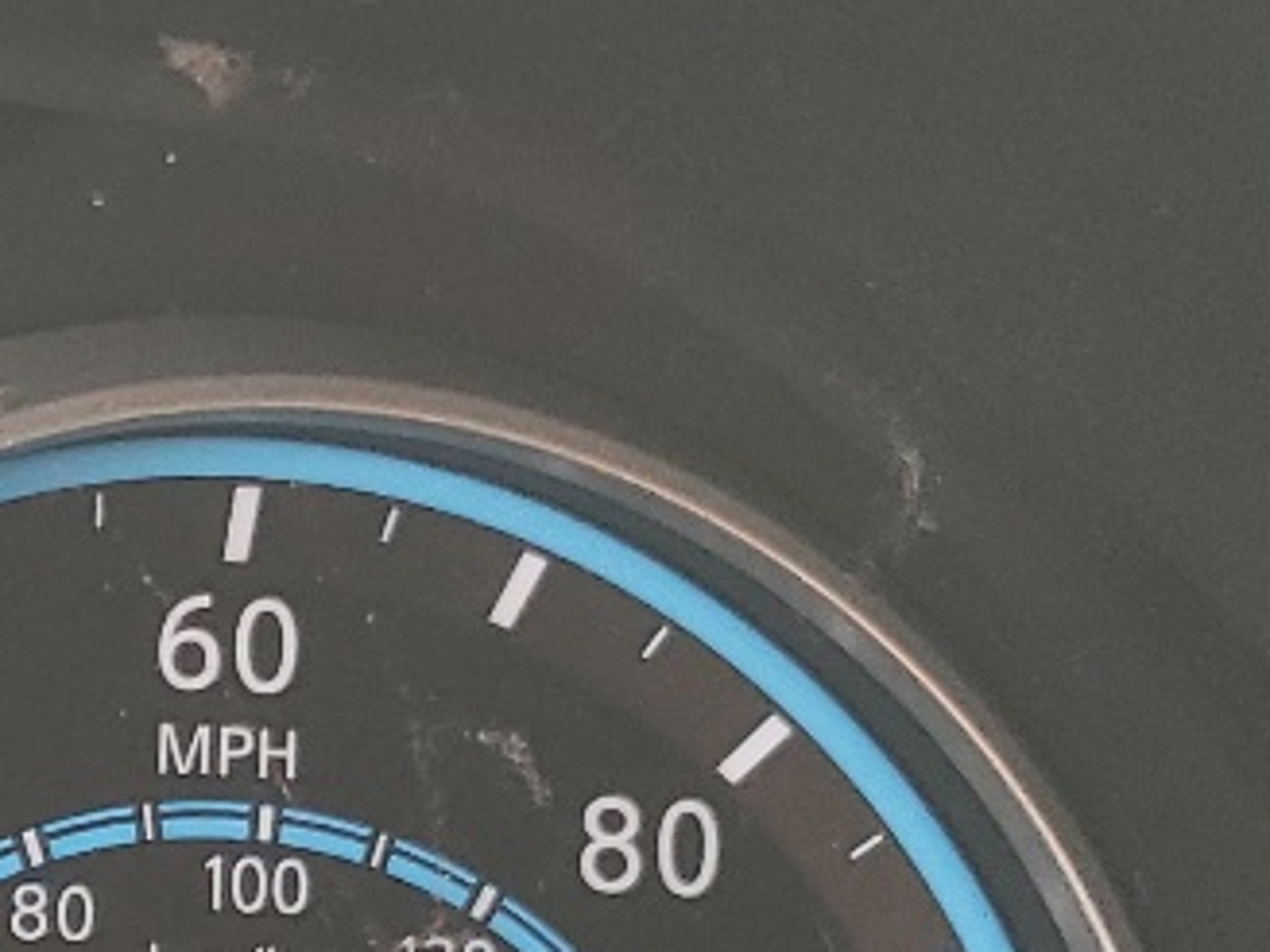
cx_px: -1576
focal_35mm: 127
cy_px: 1598
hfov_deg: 12.7
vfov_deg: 11.0
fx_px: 4659
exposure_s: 1/120
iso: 74
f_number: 1.5
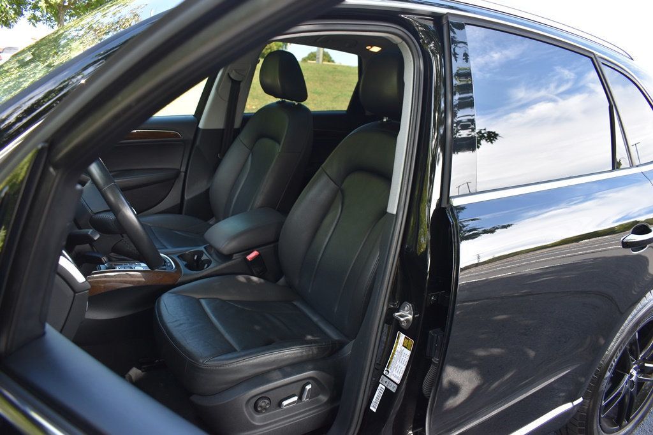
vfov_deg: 47.9
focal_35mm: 27
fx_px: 490
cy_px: 218
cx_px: 326
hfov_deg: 67.4
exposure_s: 1/250
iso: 400
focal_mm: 18
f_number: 3.5
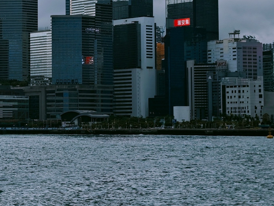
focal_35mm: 138
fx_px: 1092
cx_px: 58
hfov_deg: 14.2
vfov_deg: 10.7
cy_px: 36
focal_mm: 8.72
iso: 50
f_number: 2
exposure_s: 1/498
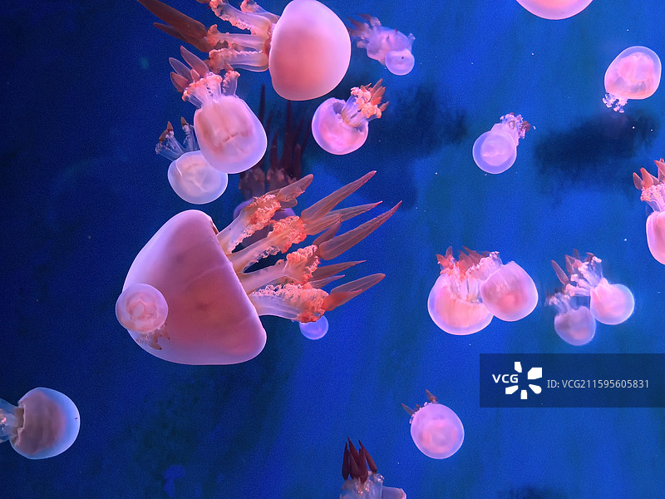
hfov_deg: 50.1
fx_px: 711
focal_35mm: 37
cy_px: 250
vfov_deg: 38.7
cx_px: 332
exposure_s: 1/405
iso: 1600
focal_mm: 6.98
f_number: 2
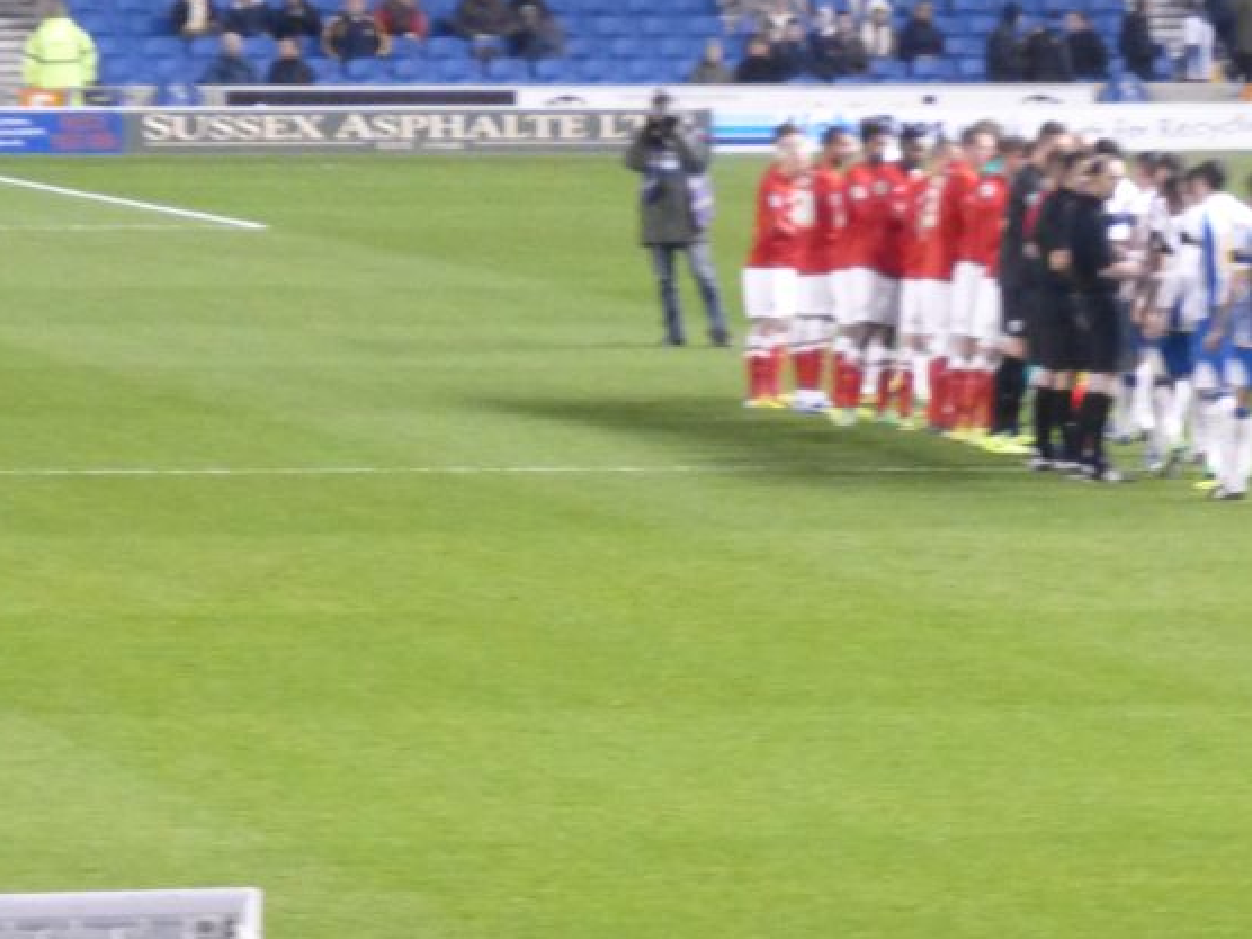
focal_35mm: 380
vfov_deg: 3.9
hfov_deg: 5.2
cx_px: 896
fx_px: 13744
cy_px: 160
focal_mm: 31.3
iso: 800
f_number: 5.4
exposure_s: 1/20
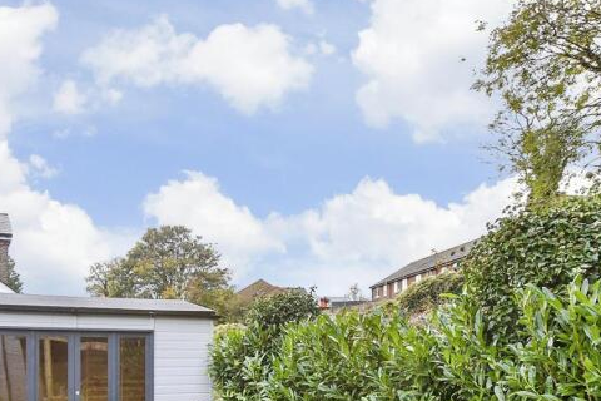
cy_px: 362
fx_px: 534
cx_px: 208
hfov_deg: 57.6
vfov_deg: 38.3
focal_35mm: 32
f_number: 6.3
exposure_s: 1/125
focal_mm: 10
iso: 160
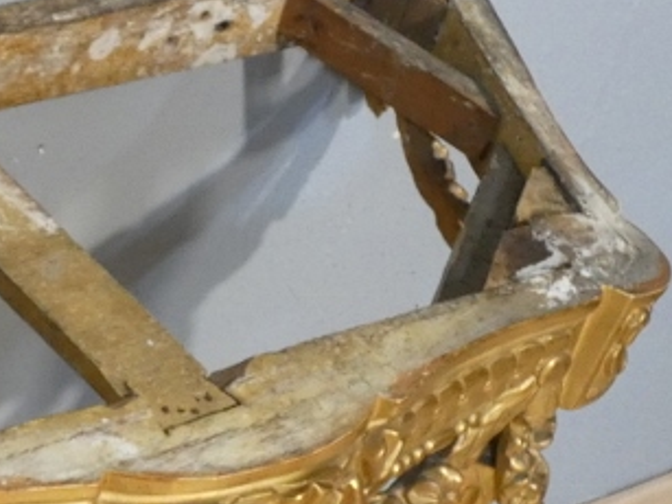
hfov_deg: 17.2
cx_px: -85
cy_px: 440
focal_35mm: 110
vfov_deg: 13.3
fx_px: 2135
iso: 500
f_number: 3.4
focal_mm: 6
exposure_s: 1/80
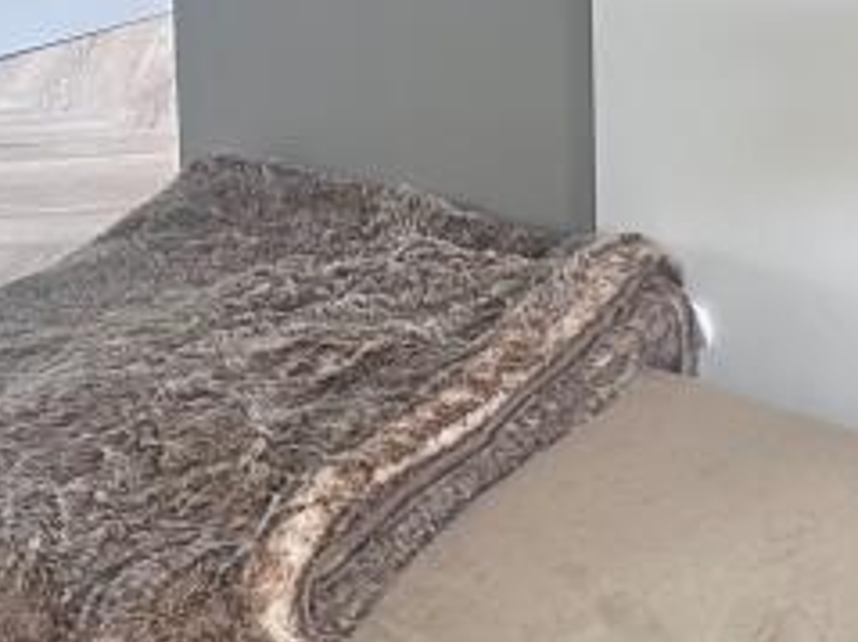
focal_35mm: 103
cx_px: 1073
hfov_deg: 18.0
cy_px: -237
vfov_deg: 13.7
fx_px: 2552
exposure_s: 1/121
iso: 200
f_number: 1.78
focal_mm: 6.86
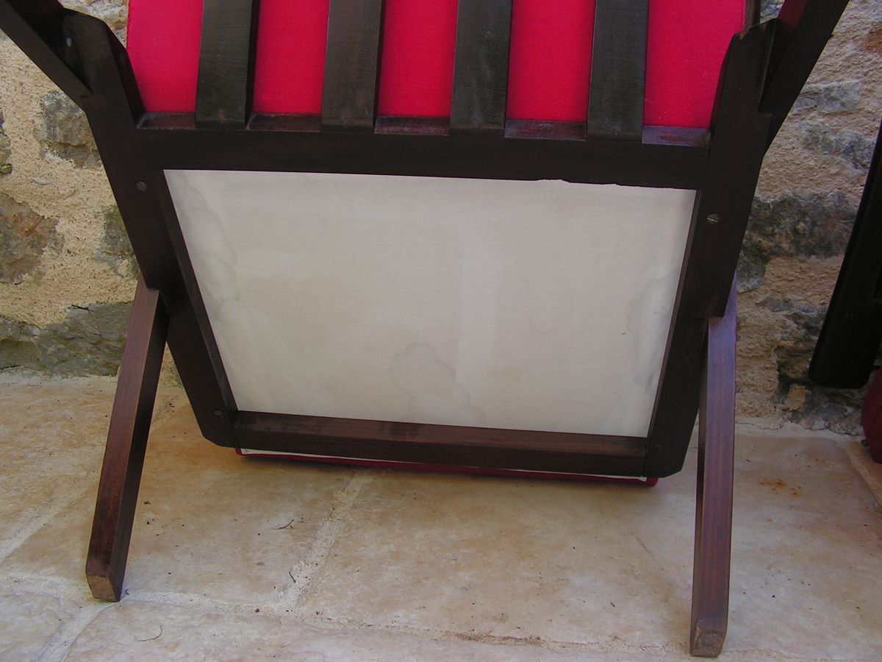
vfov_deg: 39.7
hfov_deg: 51.4
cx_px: 441
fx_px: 917
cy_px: 331
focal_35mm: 36
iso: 80
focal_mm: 6
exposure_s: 1/40
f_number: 3.2
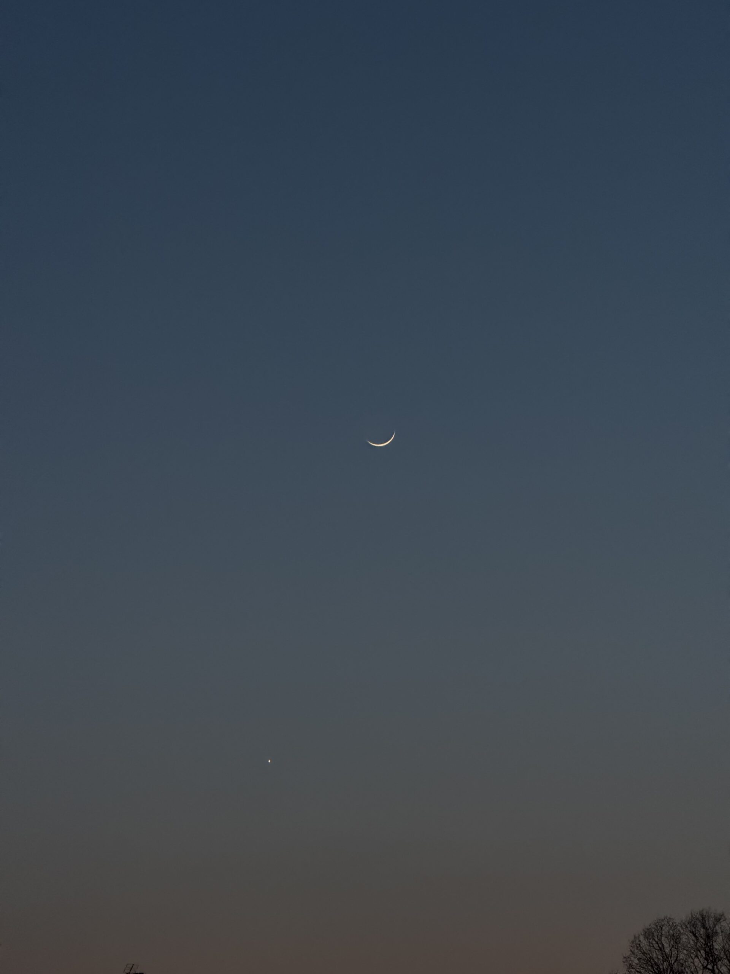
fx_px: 3374
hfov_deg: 12.3
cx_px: 365
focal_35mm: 120
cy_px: 487
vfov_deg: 16.4
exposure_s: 1/41
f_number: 2.8
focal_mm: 15.66
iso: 640
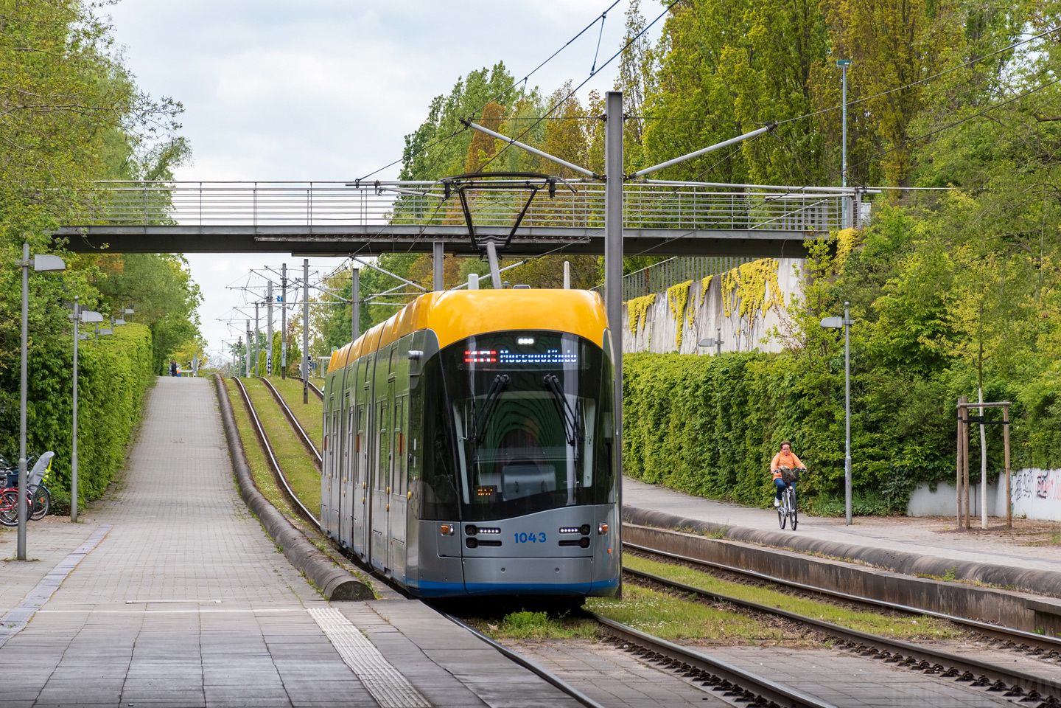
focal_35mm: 142
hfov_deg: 14.4
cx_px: 530
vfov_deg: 9.6
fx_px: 4199
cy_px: 354
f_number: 8
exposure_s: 1/400
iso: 400
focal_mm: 95
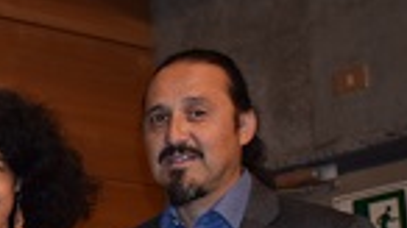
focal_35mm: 128
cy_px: 232
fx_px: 1381
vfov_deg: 9.4
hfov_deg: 15.7
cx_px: -169
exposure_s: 1/60
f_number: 4.2
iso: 1000
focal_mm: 28
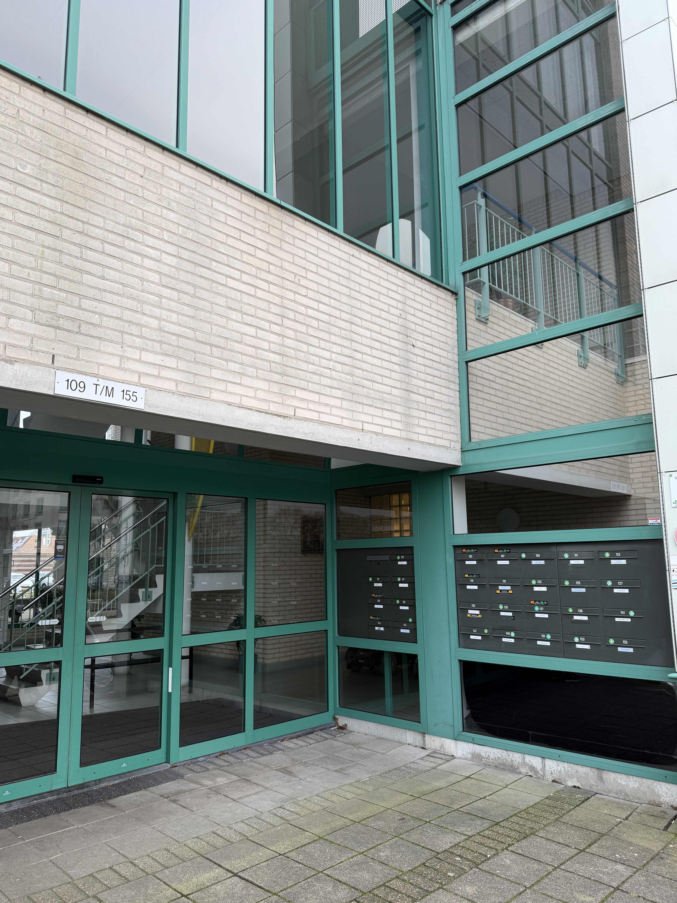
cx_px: 337
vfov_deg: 69.4
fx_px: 652
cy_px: 462
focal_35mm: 25
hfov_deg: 54.9
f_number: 1.78
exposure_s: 1/121
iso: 50
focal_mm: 6.76
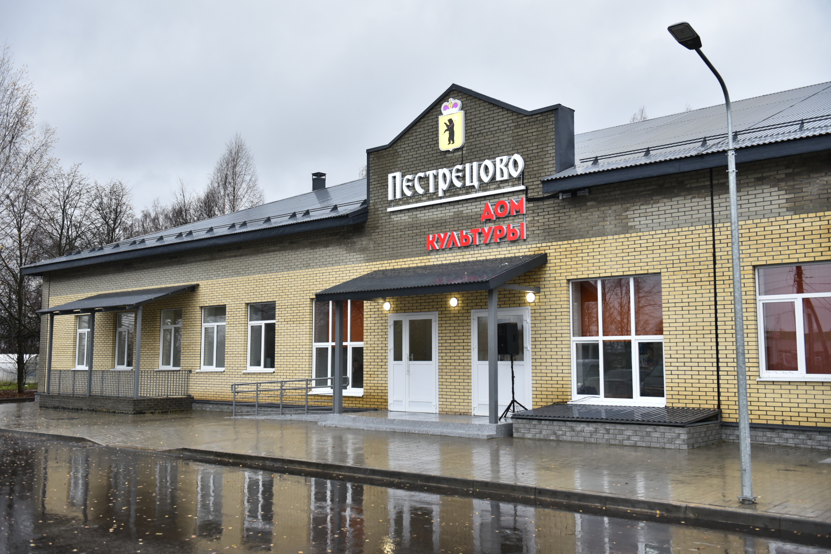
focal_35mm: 36
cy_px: 277
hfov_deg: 53.1
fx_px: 831
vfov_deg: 36.9
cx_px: 416
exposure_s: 1/800
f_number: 4
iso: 1000
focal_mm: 36
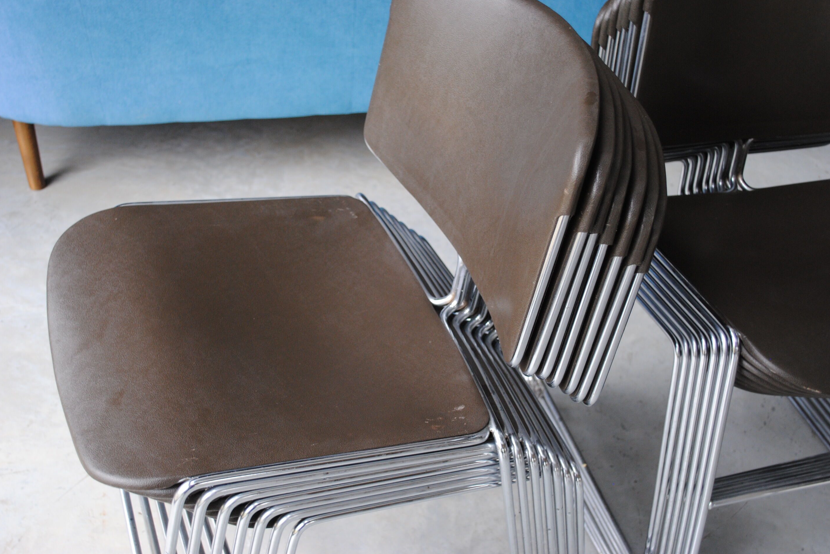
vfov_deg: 31.2
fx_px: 991
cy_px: 275
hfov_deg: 45.4
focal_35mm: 43
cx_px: 412
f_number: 4.5
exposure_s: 1/30
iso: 400
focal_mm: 28
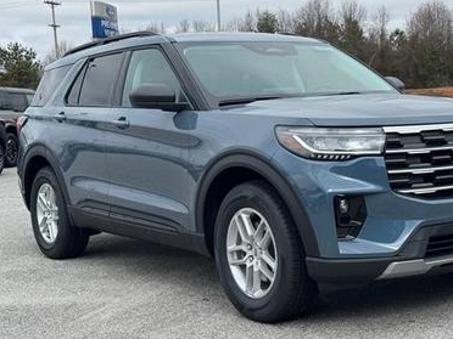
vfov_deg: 22.6
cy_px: 154
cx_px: 284
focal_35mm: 65
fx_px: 851
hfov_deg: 29.7
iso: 64
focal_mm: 6.76
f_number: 1.78
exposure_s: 1/2833
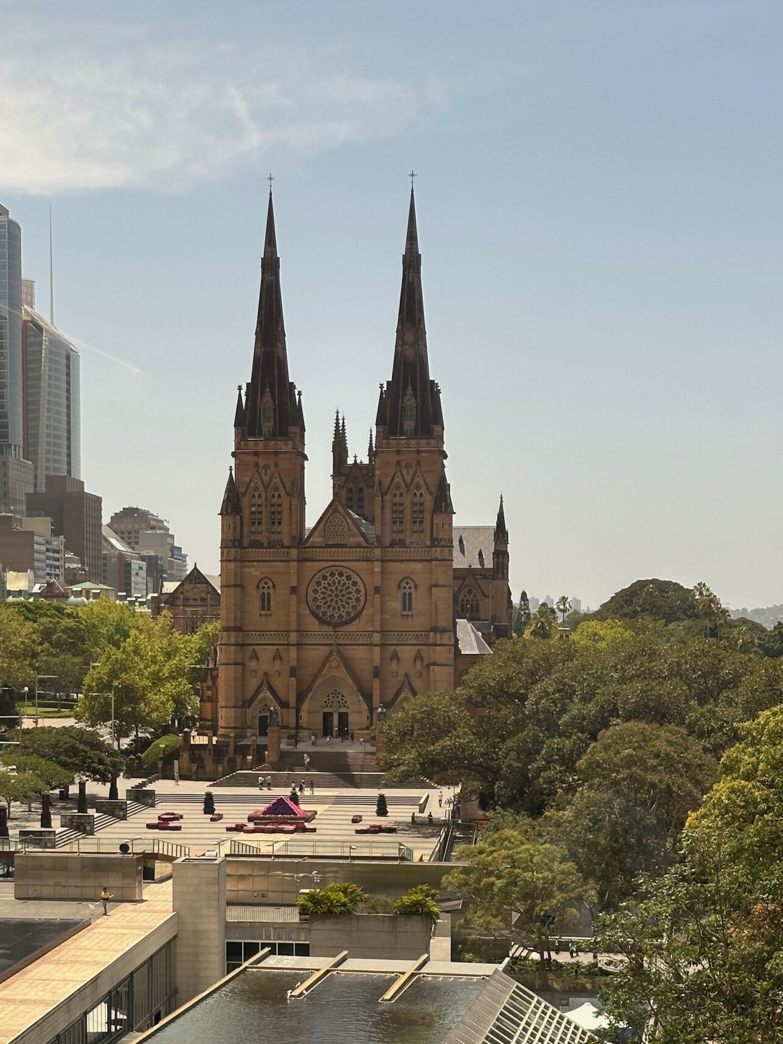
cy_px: 755
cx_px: 263
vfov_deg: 26.8
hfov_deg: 20.4
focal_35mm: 72
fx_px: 2172
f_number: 1.78
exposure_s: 1/1171
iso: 64
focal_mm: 6.86
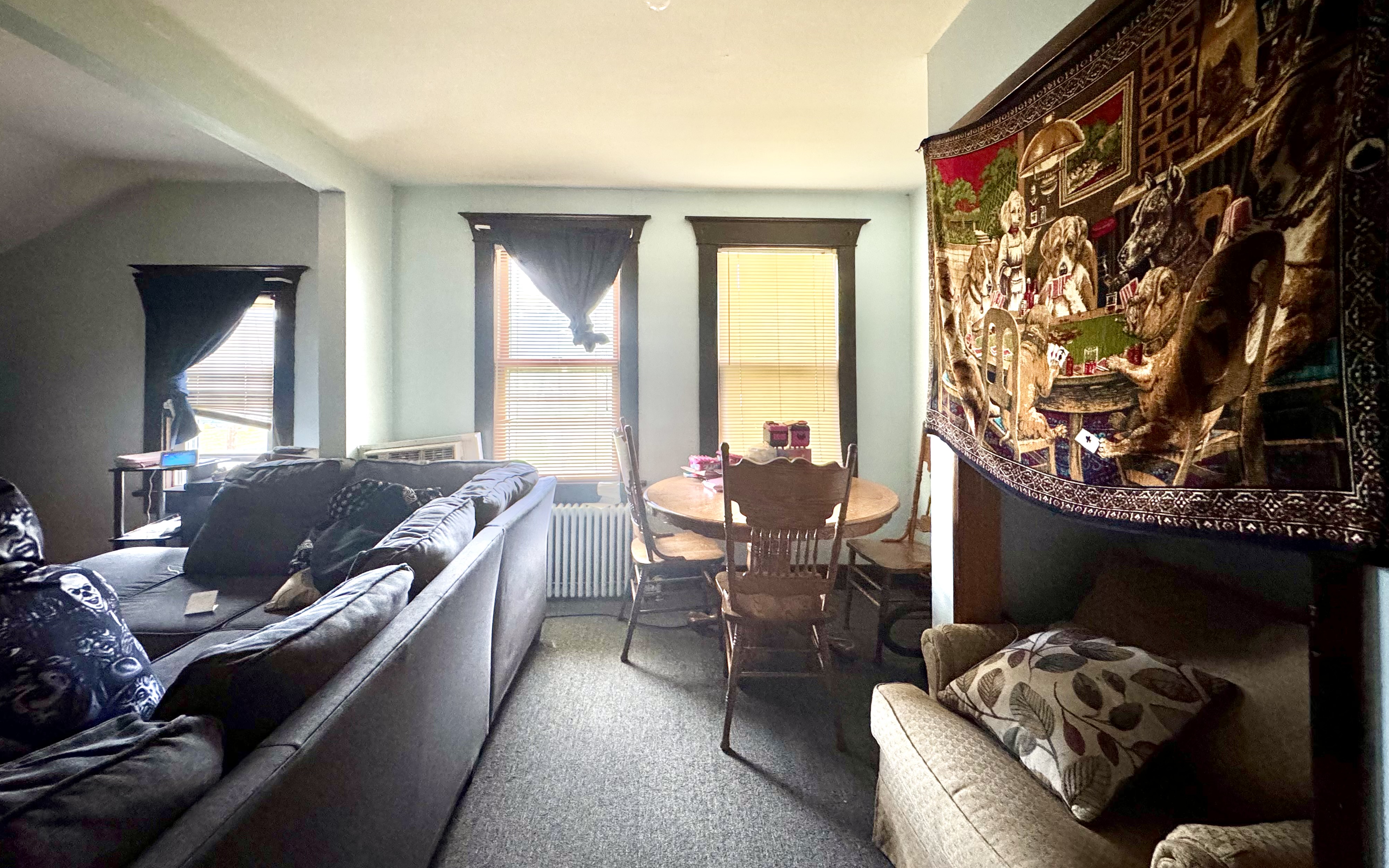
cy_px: 364
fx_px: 568
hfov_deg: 101.5
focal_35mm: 15
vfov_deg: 74.3
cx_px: 695
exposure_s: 1/60
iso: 400
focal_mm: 2.22
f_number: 2.2
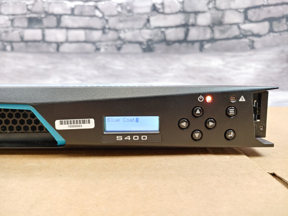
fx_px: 216
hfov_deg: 67.3
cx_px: 144
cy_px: 108
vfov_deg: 53.1
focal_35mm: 26
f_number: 1.8
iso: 100
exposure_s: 1/60
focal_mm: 4.36
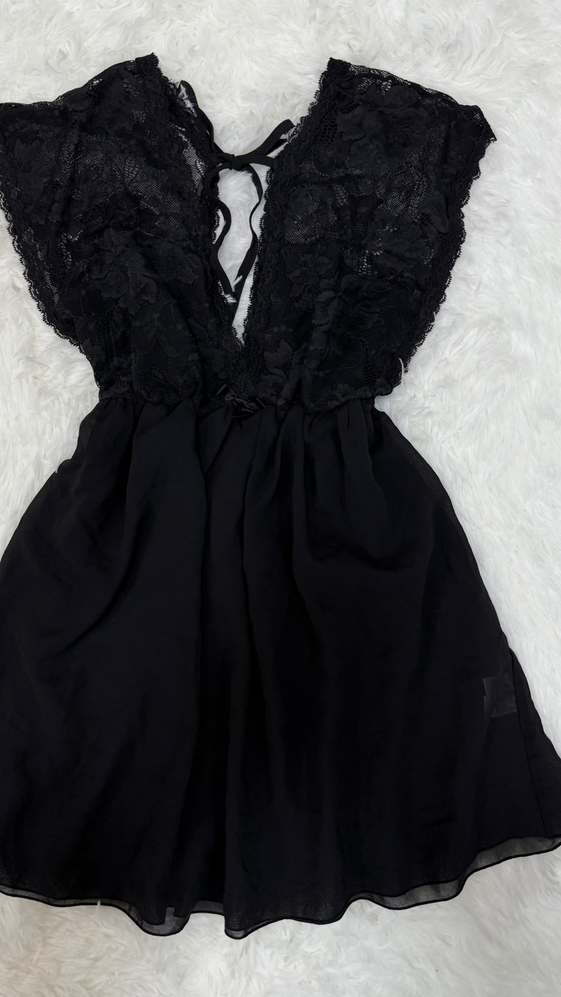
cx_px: 241
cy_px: 498
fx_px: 714
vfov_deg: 69.9
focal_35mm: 27
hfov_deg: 42.8
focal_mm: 6.76
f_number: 1.78
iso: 200
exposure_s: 1/90
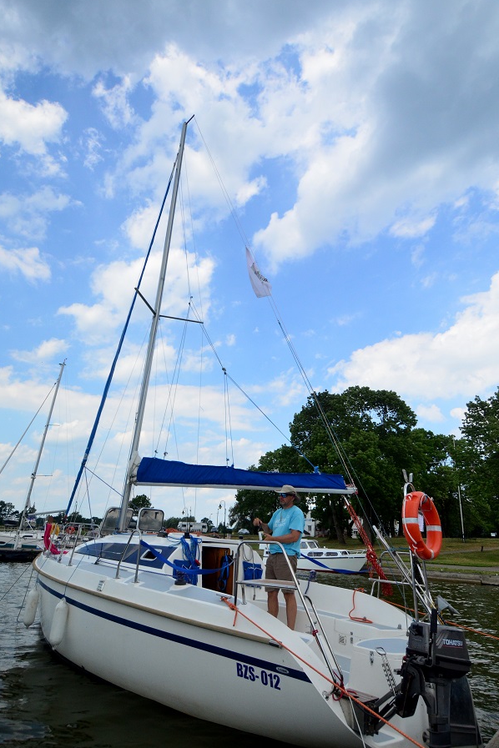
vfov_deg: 84.0
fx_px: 416
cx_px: 227
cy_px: 384
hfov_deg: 61.8
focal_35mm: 20
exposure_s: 1/8000
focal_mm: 12
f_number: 4.5
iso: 900
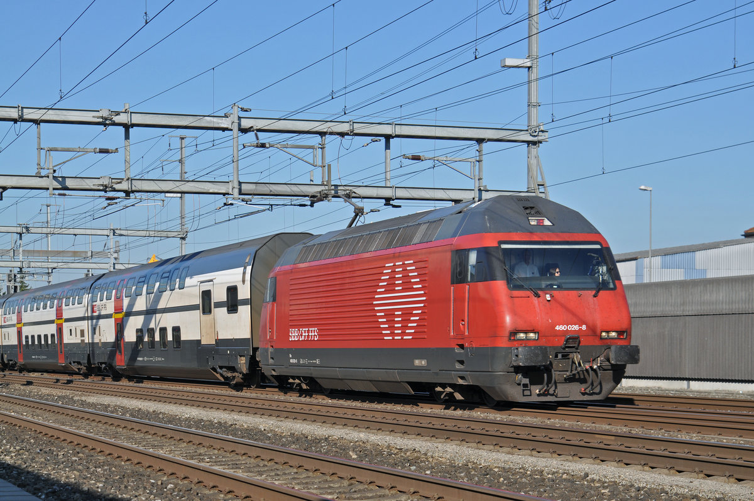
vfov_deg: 16.5
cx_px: 377
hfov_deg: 24.6
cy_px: 250
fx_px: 1726
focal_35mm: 82
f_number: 5.6
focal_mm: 55
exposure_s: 1/1000
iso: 200
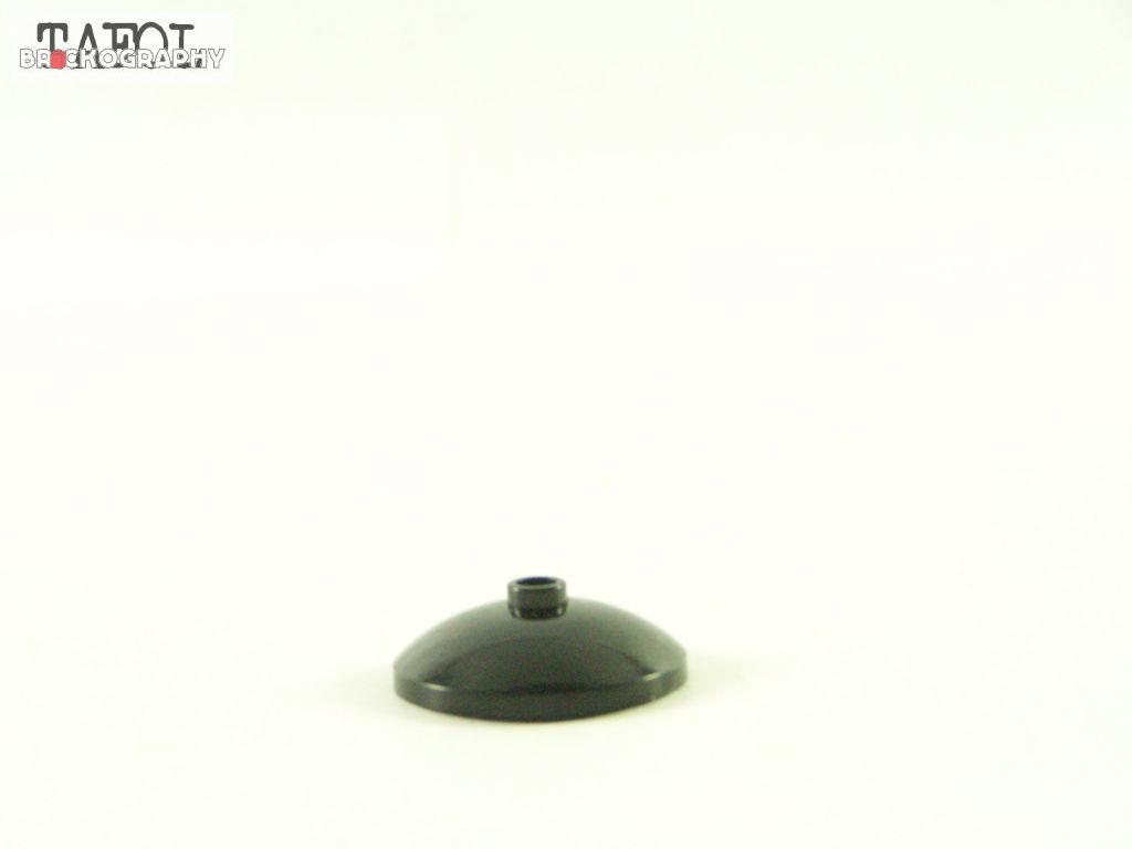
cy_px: 424
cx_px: 566
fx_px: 3826
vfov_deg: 12.7
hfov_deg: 16.8
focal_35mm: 117
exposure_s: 1/60
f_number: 3.6
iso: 400
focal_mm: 19.4
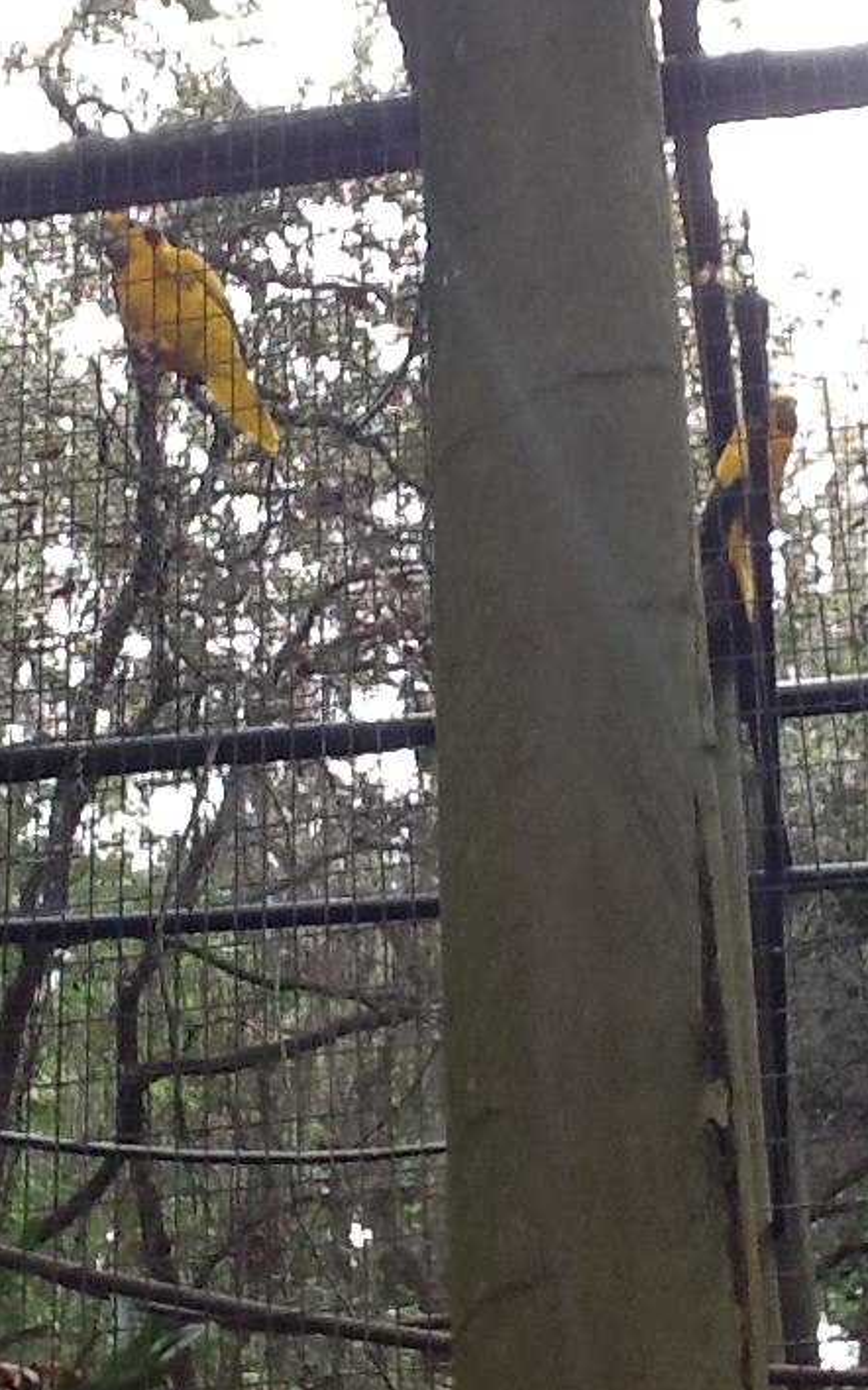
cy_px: 701
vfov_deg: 43.5
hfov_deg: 28.0
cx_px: 436
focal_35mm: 46
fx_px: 1742
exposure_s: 1/120
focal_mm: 2.03
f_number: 2.4
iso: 80
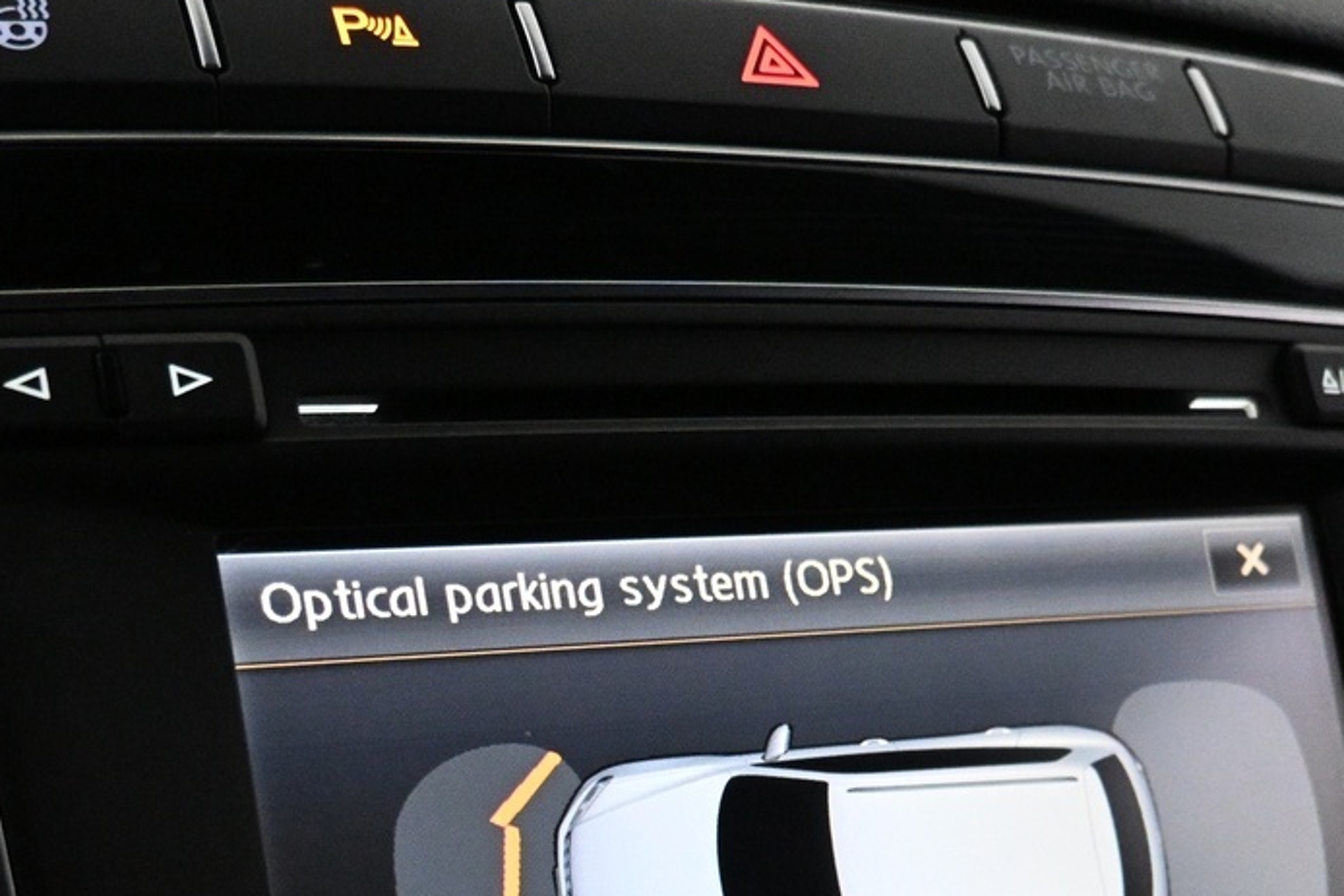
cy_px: 1020
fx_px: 2091
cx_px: 726
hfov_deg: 35.6
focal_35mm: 56
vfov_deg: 22.6
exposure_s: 1/200
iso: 4000
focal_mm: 16
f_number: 3.5
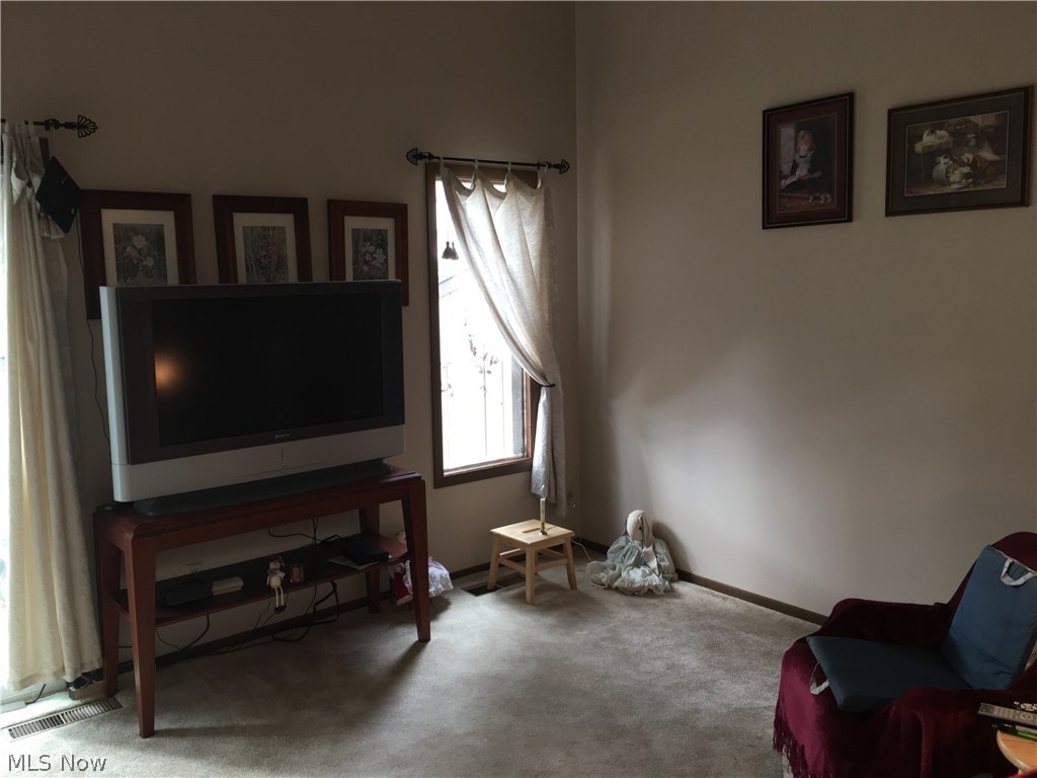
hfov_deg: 61.7
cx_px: 518
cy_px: 389
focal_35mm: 29
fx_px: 869
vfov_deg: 48.2
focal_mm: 4.15
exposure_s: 1/30
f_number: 2.2
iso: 50
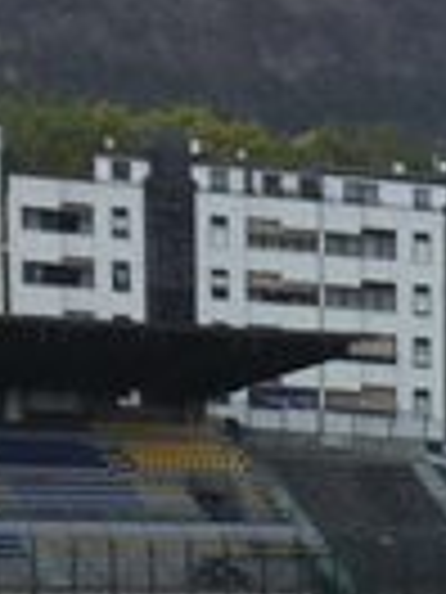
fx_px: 4106
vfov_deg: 7.7
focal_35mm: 239
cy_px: 1422
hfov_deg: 5.5
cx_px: 1703
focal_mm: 3.85
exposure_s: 1/260
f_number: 2.8
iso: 80
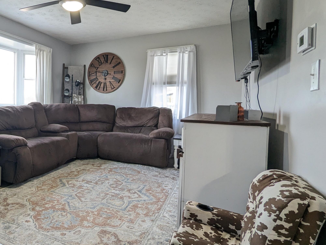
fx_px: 226
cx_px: 85
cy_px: 110
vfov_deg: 56.8
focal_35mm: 24
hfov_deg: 67.4
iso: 181
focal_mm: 2.35
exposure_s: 1/47
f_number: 2.2
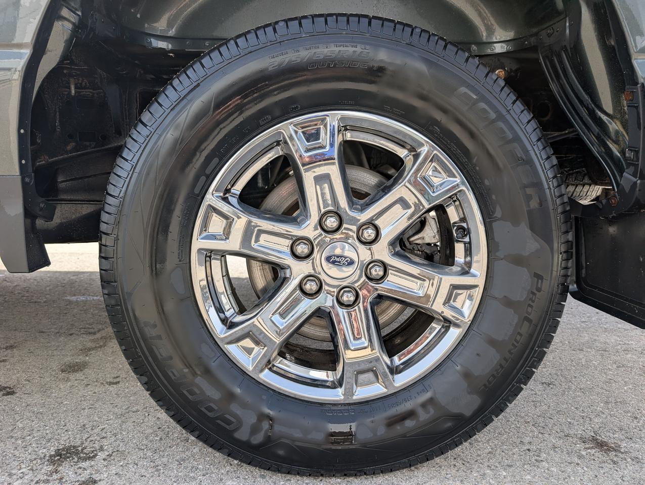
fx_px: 448
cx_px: 322
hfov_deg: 71.5
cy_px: 242
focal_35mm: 24
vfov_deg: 56.9
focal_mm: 6.9
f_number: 1.68
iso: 19
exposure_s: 1/336
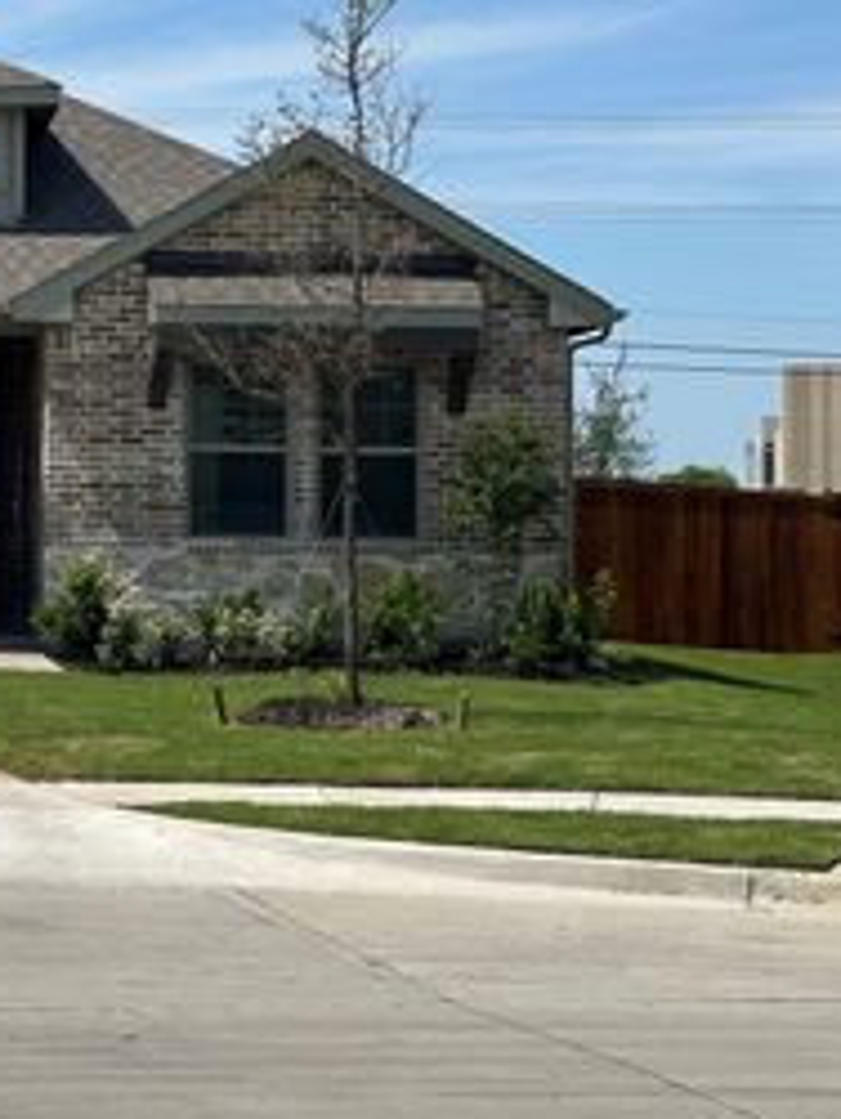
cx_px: -161
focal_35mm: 96
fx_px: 3104
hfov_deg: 14.9
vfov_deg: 20.4
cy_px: 410
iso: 64
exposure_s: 1/3597
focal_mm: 6.86
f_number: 1.78
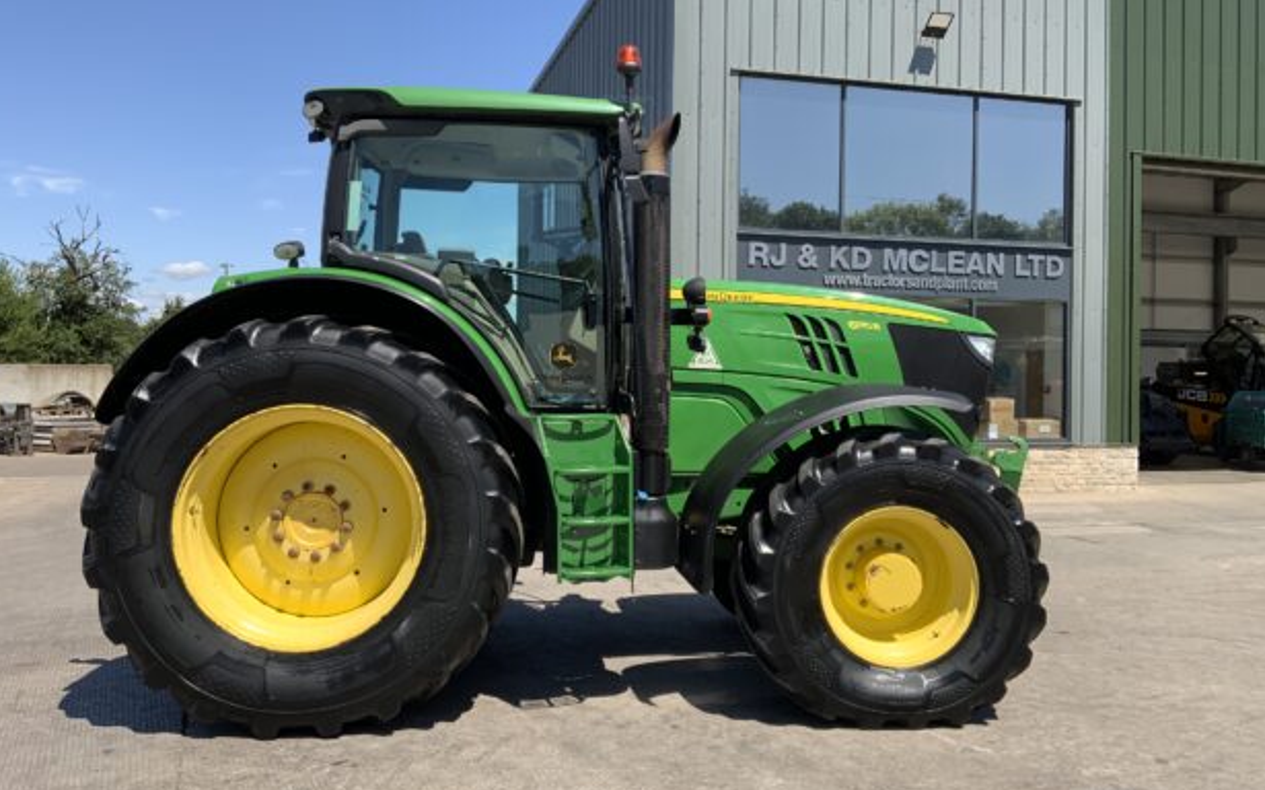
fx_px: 1103
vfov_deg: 39.4
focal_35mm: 32
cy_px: 358
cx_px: 642
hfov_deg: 59.7
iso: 16
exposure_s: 1/1377
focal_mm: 3
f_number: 1.8
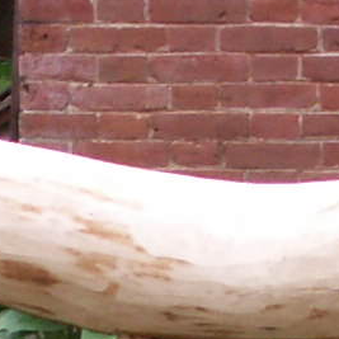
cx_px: 22
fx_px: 3612
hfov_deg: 5.4
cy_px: 691
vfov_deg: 5.3
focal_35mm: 326
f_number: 2.8
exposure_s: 1/40
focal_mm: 5.86
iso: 64
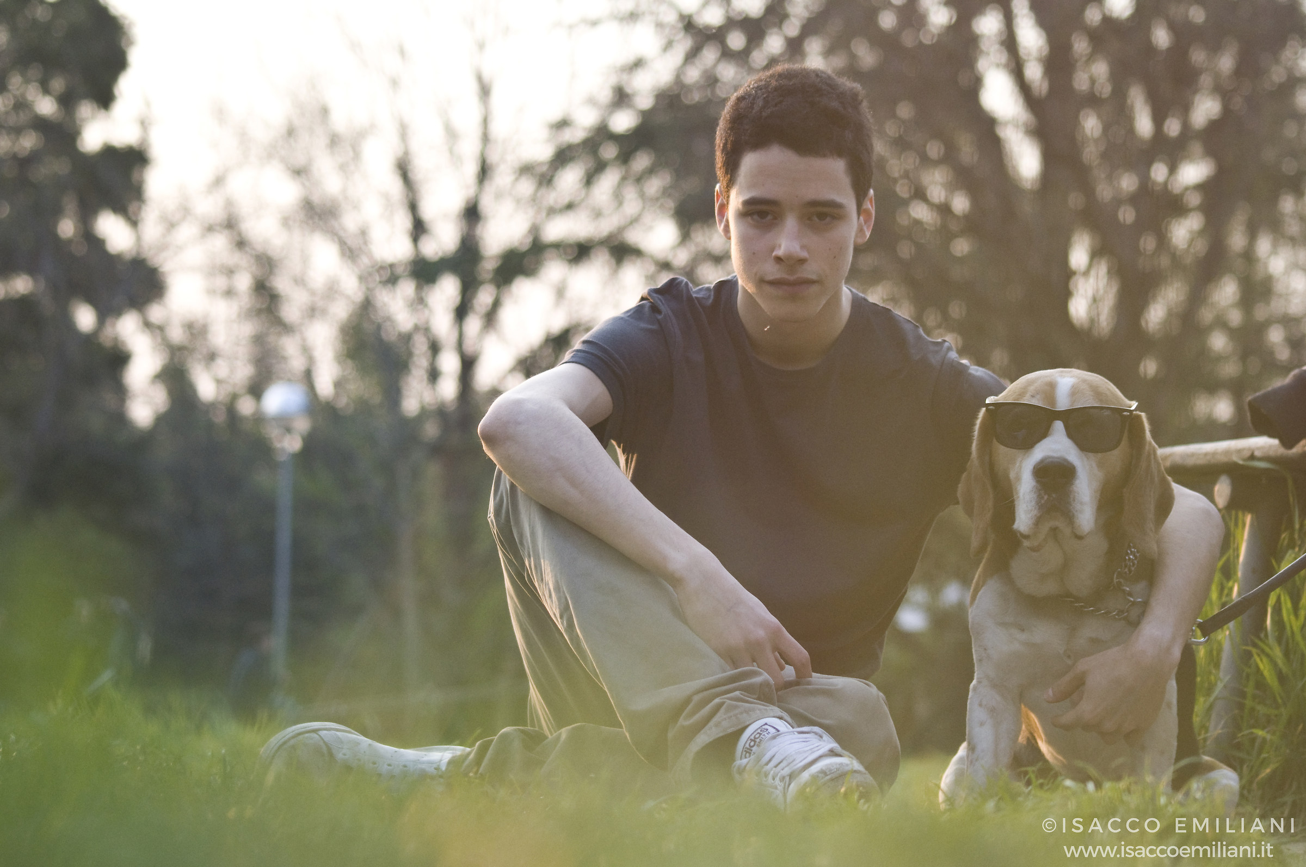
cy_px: 434
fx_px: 4239
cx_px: 653
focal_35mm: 117
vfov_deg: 11.7
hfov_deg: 17.5
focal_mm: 78
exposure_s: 1/800
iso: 800
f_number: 4
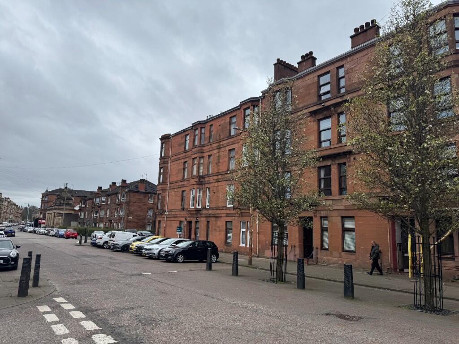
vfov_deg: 56.8
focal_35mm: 24
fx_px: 318
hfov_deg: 71.6
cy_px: 172
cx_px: 230
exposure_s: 1/2252
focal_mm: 6.76
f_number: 1.78
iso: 80
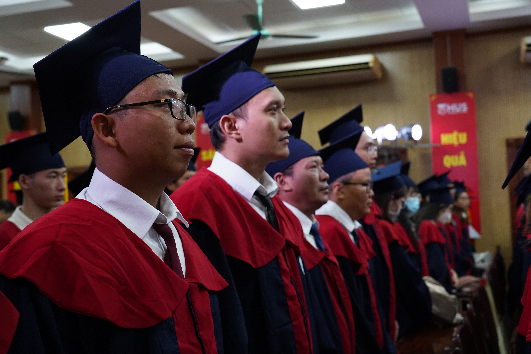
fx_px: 634
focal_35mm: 43
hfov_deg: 45.4
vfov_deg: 31.2
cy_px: 177
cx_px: 266
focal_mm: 43
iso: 4000
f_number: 5.6
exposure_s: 1/160
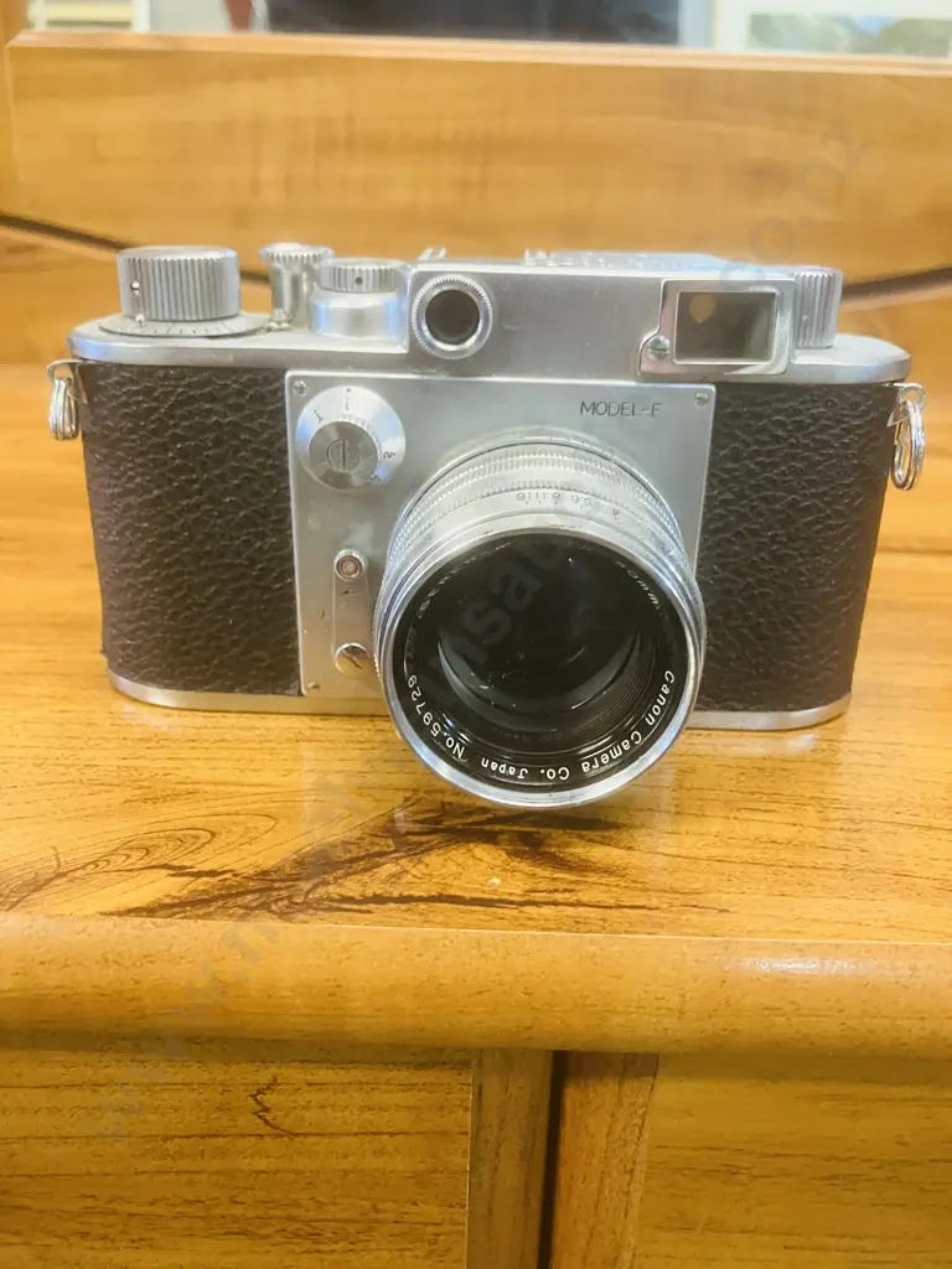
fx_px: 1027
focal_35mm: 28
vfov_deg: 63.4
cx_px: 476
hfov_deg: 49.7
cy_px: 634
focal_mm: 3.99
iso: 320
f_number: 1.8
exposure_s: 1/50
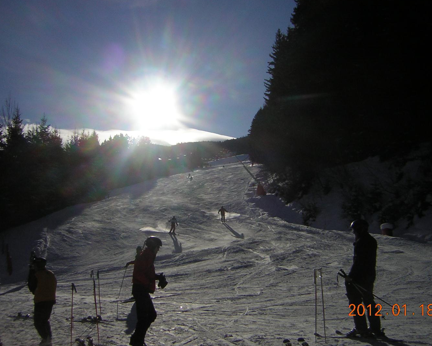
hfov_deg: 47.9
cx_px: 233
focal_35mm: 38
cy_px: 171
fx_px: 486
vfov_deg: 39.2
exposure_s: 1/2451
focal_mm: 4.7
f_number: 5.2
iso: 50
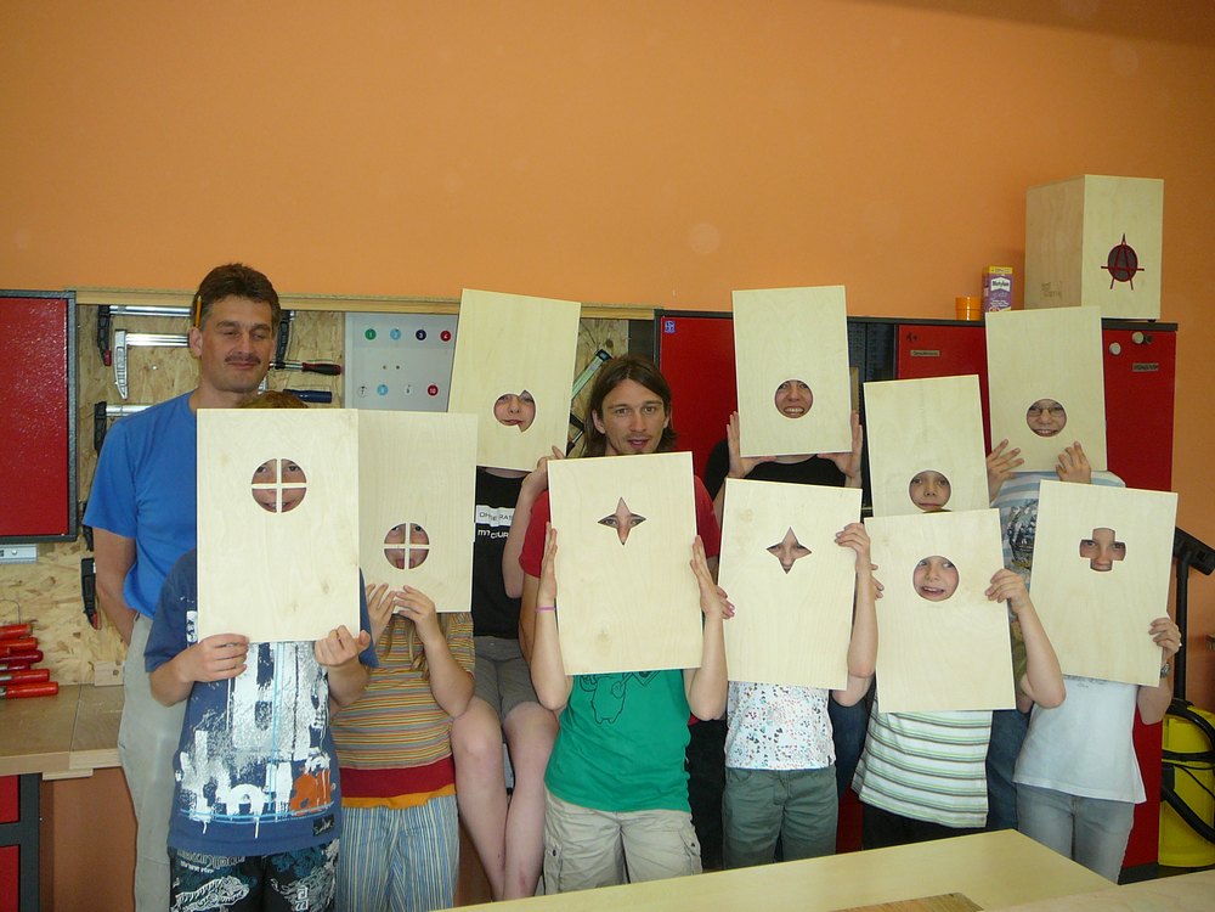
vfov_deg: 40.7
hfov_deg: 52.6
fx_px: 1228
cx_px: 608
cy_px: 456
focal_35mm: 35
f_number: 2.8
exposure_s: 1/40
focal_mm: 5.2
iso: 100
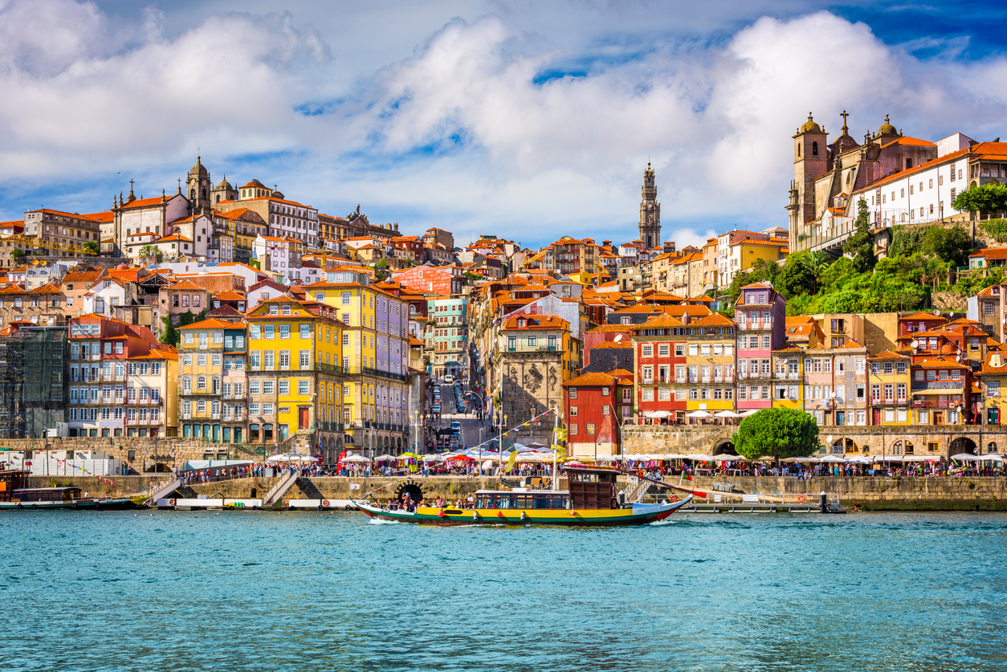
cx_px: 504
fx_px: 1959
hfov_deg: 28.8
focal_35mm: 70
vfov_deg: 19.5
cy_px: 336
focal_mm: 70
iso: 100
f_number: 8
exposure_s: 1/80
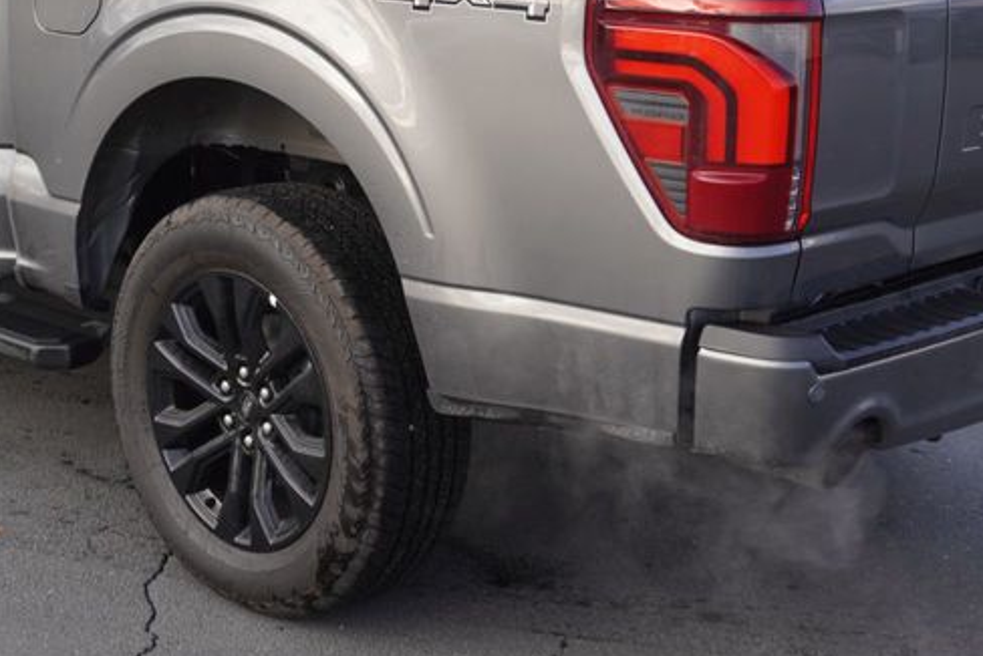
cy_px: 147
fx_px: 1804
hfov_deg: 30.3
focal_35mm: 66
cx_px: 338
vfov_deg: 20.4
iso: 100
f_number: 5
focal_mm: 21
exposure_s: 1/100
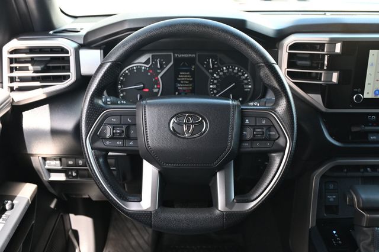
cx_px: 190
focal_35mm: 36
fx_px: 379
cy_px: 126
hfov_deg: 53.2
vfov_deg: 36.8
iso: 720
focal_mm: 24
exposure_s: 1/125
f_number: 4.2
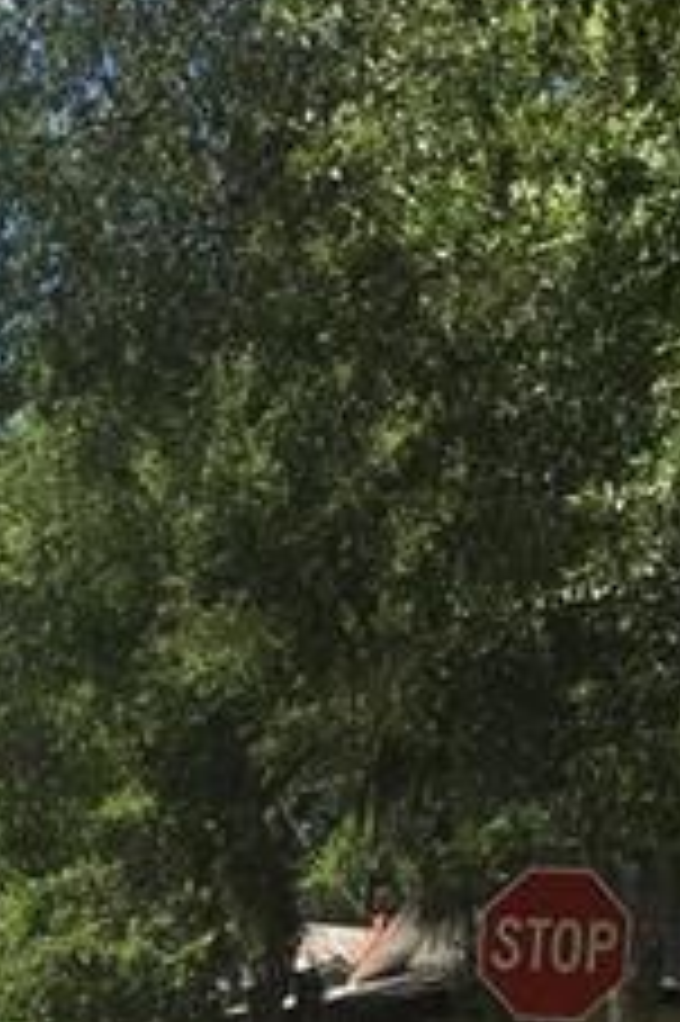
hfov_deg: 13.1
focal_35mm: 102
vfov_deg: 18.0
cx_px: -99
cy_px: 1517
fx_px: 2894
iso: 25
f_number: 2.2
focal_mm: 4.15
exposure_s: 1/1131
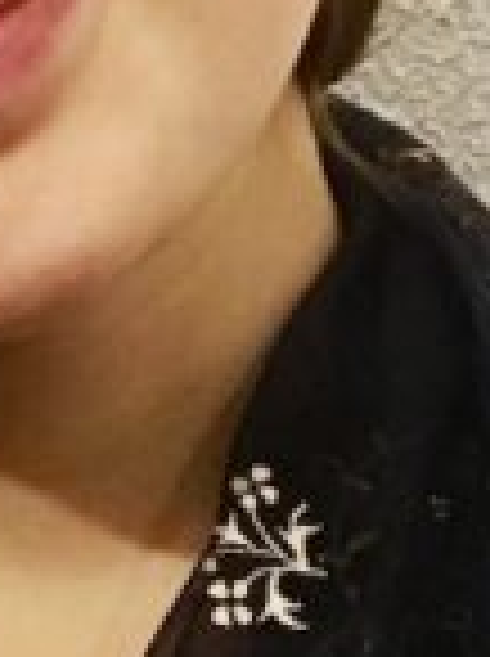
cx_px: 4
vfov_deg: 9.6
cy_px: 778
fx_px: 3862
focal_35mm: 204
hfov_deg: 7.2
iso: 200
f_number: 2.2
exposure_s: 1/20
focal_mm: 4.15
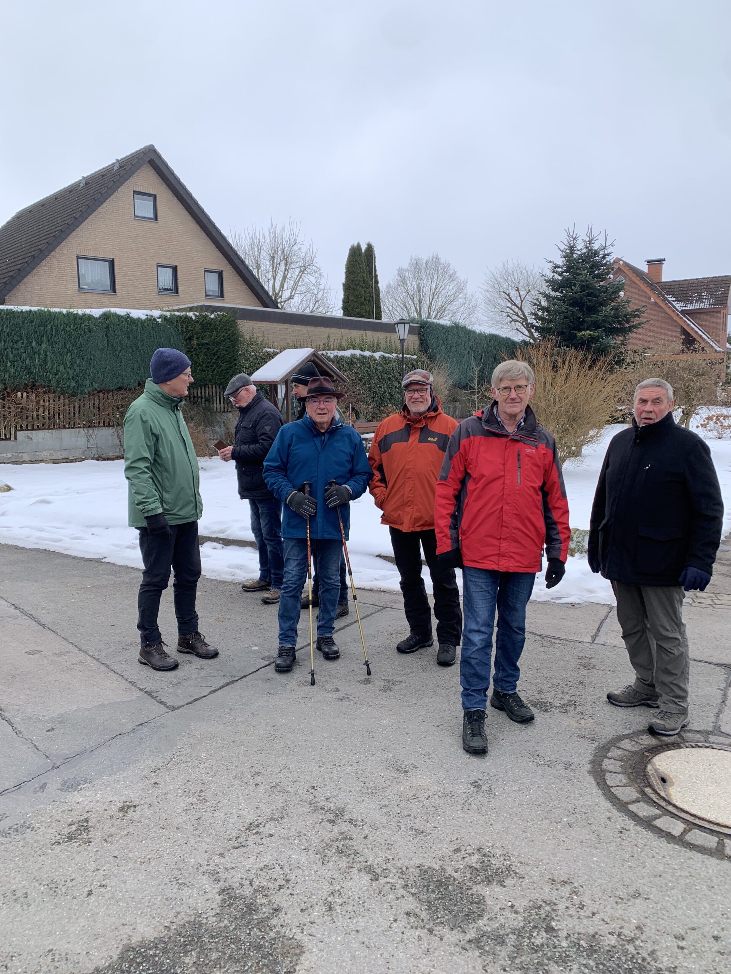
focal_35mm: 26
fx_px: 732
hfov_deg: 53.1
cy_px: 487
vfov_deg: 67.3
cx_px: 366
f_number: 1.8
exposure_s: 1/1136
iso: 25
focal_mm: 4.25
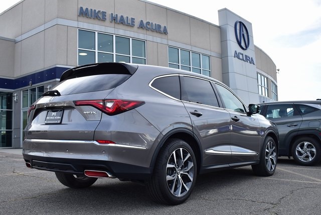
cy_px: 108
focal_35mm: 36
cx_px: 160
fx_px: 321
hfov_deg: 53.1
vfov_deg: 36.9
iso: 100
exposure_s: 1/200
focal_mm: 24
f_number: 7.1
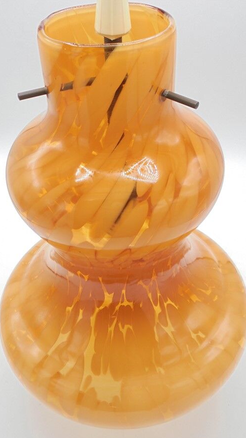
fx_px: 441
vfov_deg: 52.8
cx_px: 127
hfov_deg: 31.2
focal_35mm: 38
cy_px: 223
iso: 100
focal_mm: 6.1
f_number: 4
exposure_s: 1/40
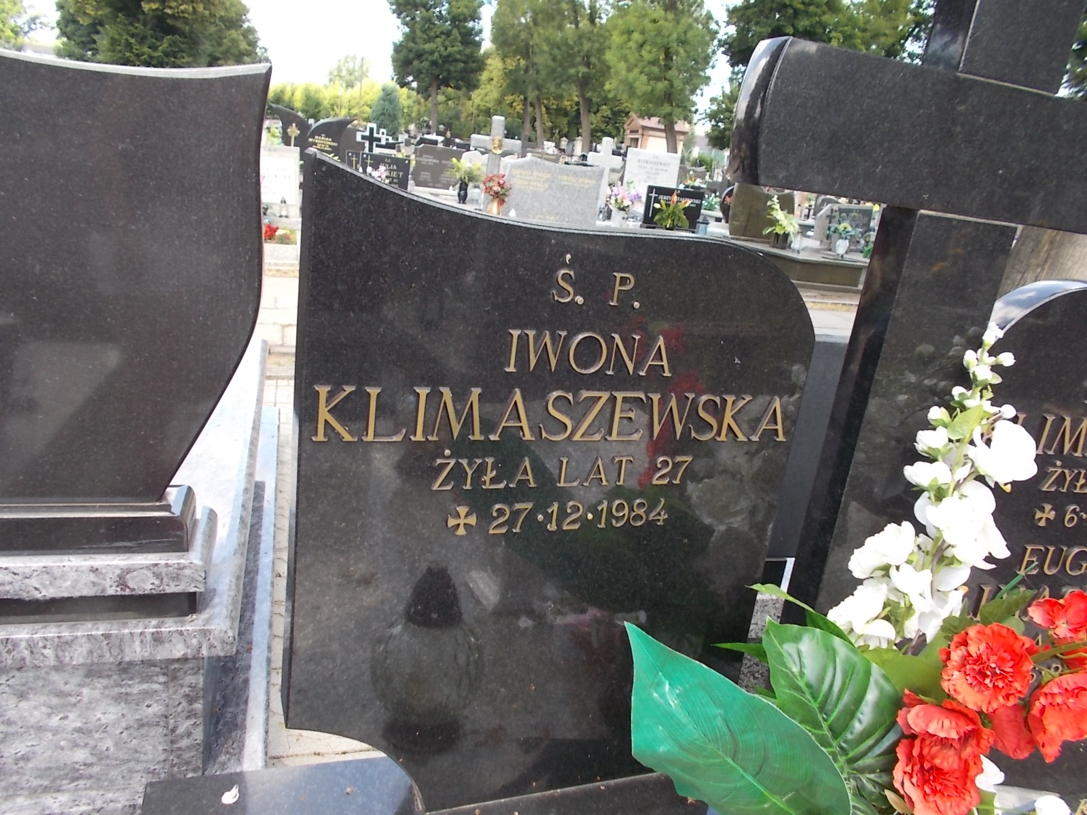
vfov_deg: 53.1
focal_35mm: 26
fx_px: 816
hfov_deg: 67.3
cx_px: 544
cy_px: 408
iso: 80
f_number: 3.2
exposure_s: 1/125
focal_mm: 4.6
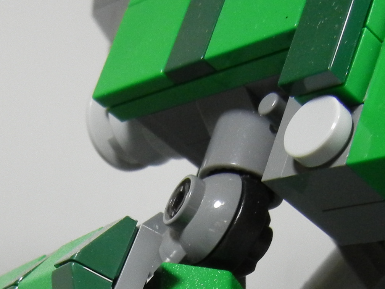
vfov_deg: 14.5
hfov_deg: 20.2
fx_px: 1079
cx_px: 137
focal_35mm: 97
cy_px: 396
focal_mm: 5.4
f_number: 3.5
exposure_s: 1/44.7
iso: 400
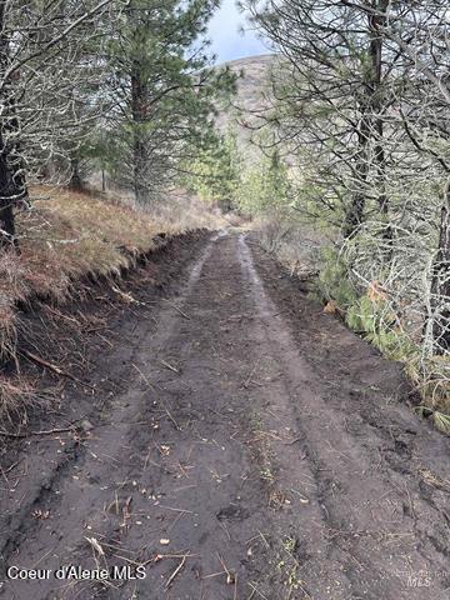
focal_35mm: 24
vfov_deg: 71.6
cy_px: 300
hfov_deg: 56.8
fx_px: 416
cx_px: 225
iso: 80
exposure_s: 1/390
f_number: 1.78
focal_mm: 6.86
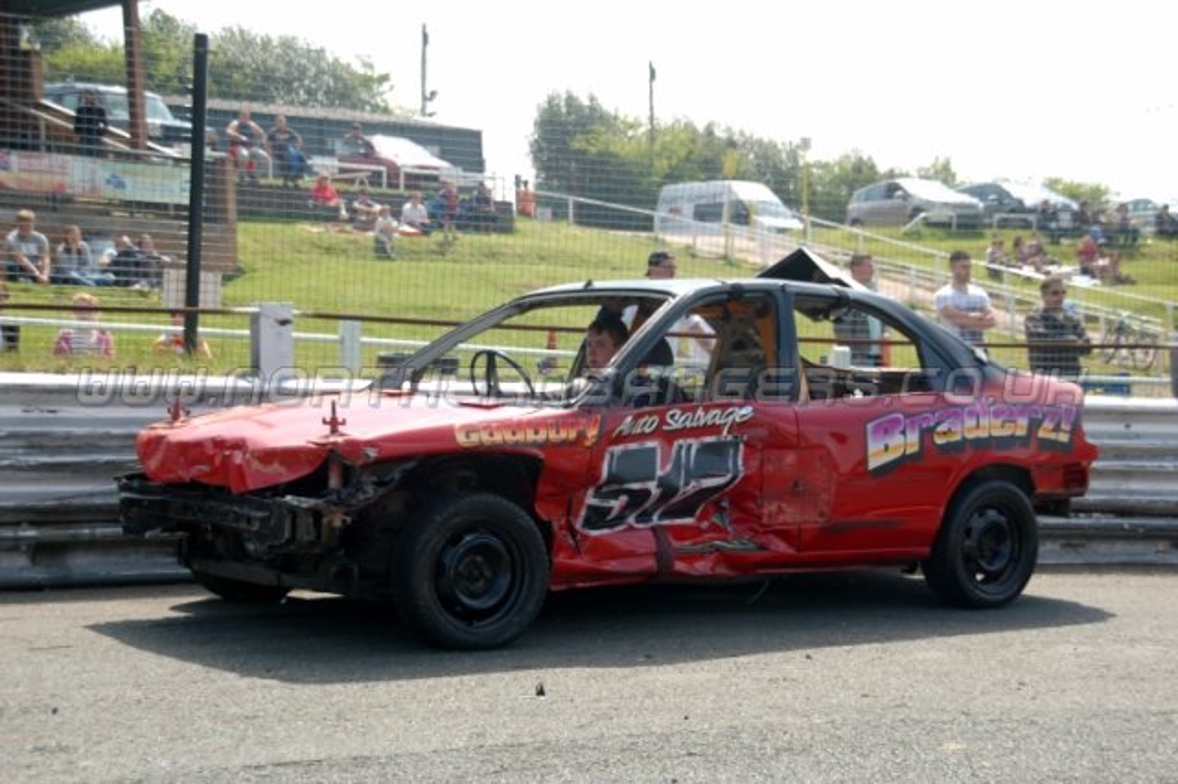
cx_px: 589
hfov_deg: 29.3
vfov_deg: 19.7
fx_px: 2257
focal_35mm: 69
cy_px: 392
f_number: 5
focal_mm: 46
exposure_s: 1/500
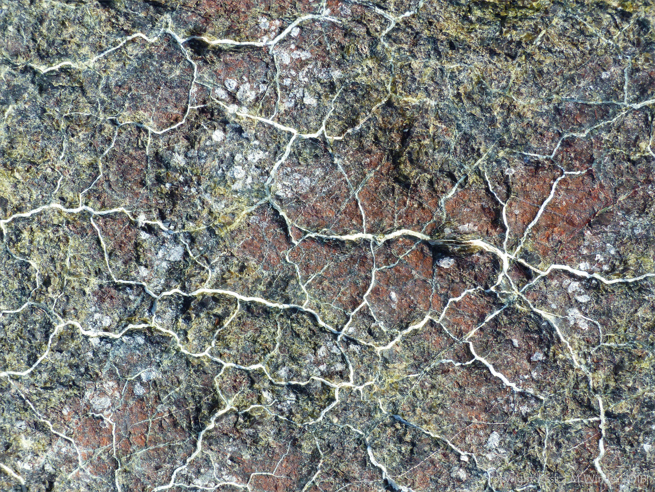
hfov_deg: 18.4
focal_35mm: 107
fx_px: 2025
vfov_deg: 13.8
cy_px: 246
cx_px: 328
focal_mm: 19.2
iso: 100
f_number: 4
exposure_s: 1/400
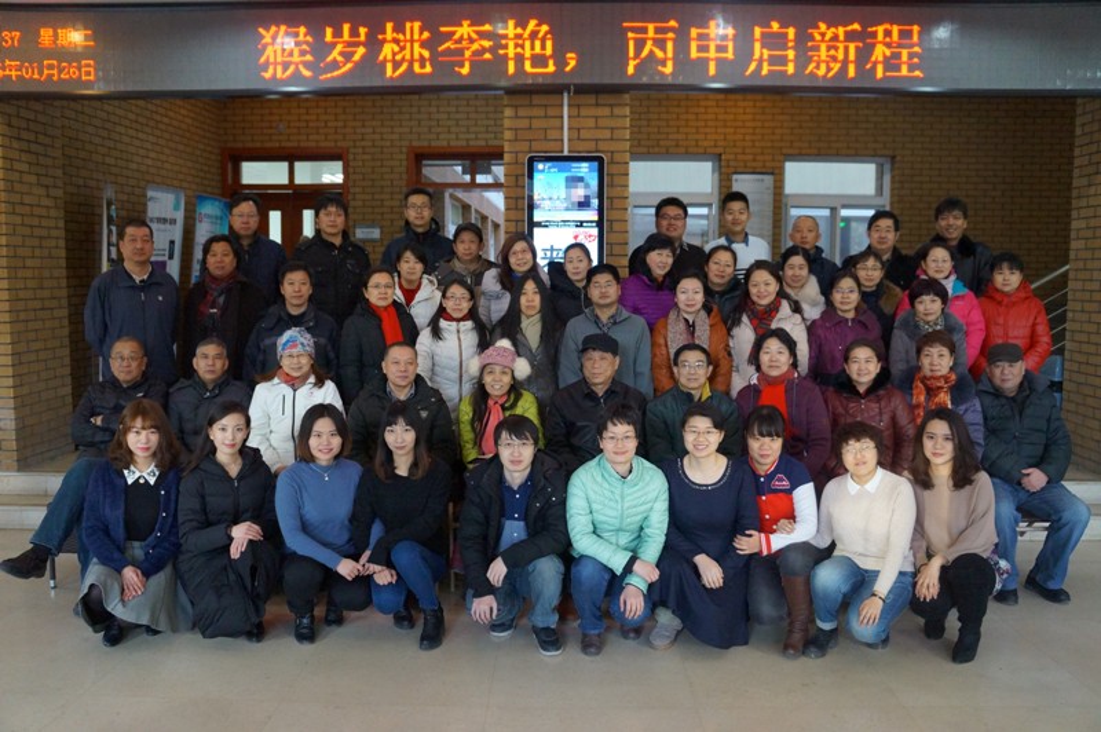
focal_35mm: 30
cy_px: 366
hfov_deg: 62.0
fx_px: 917
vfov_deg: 43.5
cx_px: 550
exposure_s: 1/160
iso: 2000
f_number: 4
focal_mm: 20
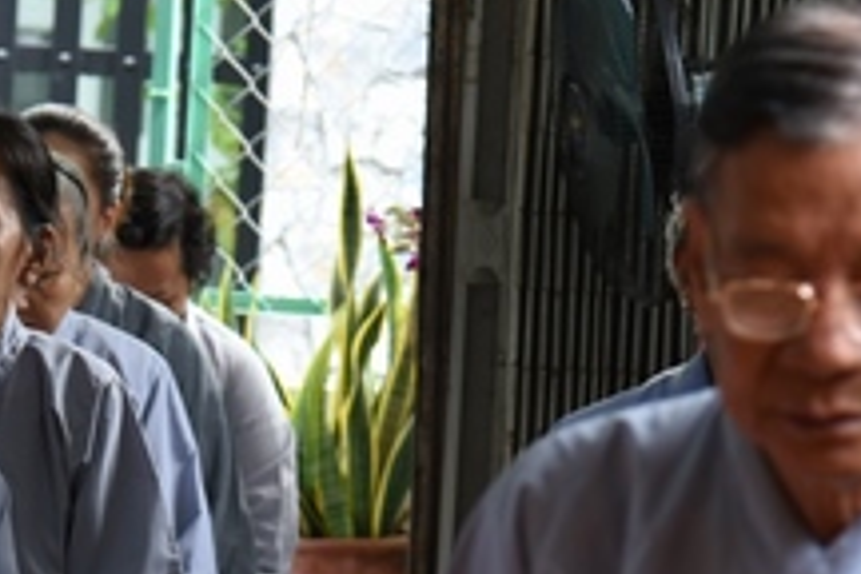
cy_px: 646
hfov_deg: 8.7
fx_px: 5620
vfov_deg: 5.8
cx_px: 183
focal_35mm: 235
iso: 320
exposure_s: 1/60
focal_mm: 78
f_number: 4
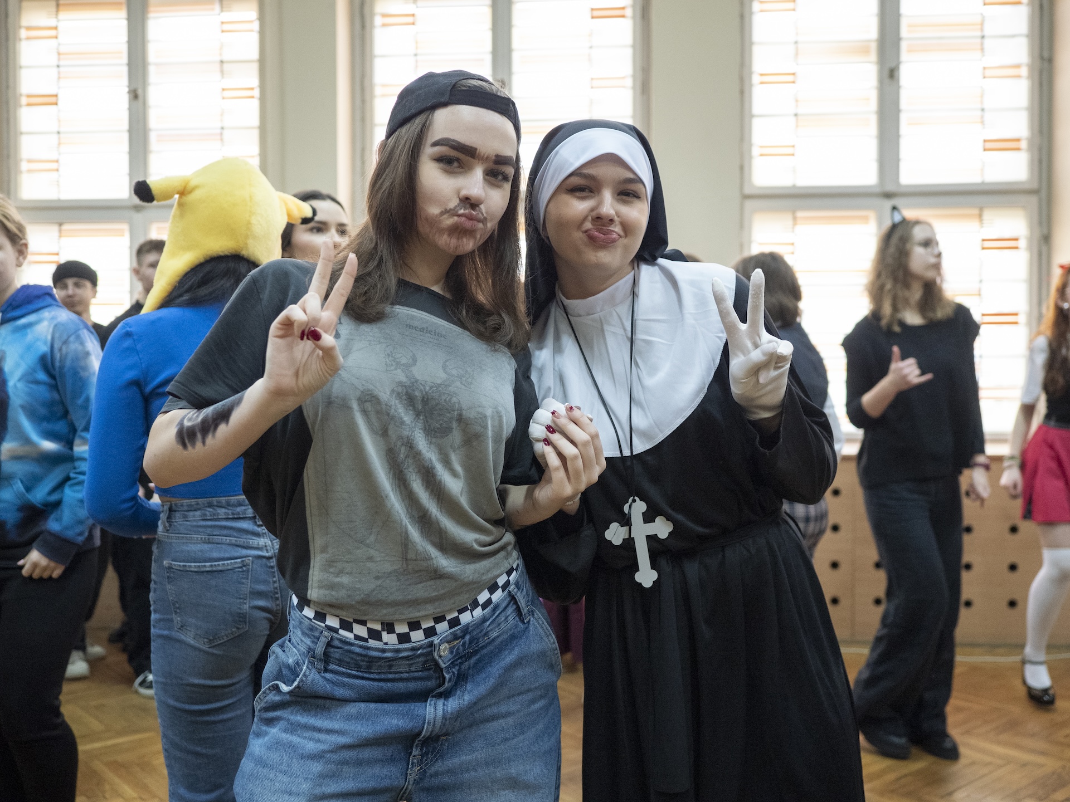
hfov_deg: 54.0
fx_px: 1051
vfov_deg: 41.8
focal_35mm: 34
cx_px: 535
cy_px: 401
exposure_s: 1/125
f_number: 1.8
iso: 1600
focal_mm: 17
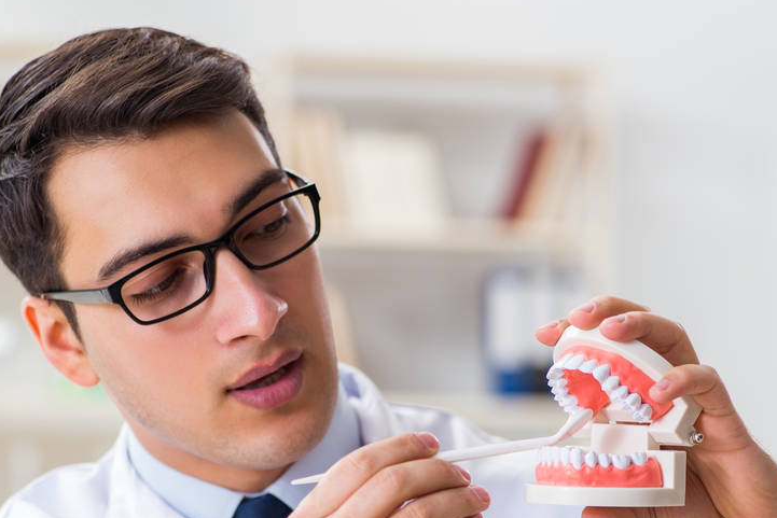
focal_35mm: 149
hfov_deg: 13.8
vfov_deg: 9.2
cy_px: 356
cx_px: 374
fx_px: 3216
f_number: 5
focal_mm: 105
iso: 100
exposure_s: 1/100
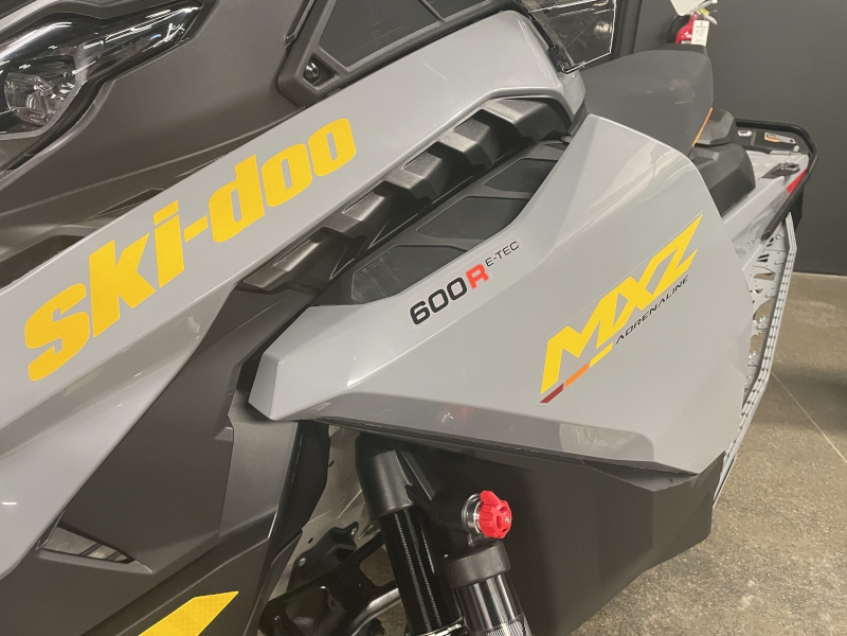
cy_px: 318
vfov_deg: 53.1
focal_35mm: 26
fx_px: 636
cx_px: 424
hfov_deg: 67.3
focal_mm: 4.2
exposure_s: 1/60
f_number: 1.6
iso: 500
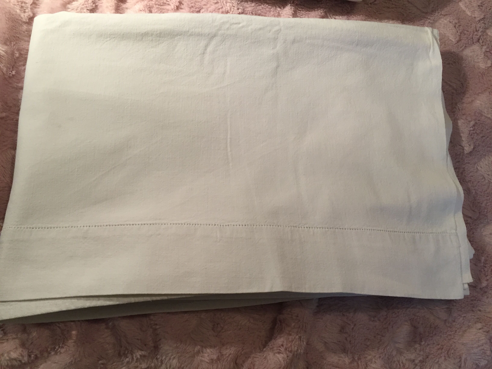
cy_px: 184
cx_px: 246
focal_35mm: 29
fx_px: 412
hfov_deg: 61.7
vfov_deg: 48.2
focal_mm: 4.15
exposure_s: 1/33
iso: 160
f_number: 2.2
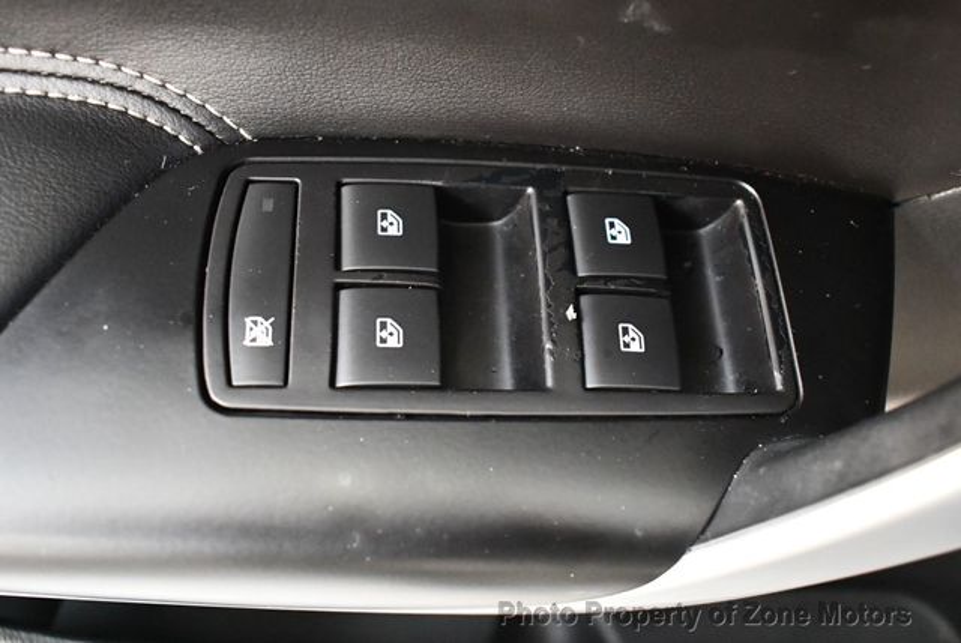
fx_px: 962
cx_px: 480
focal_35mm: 36
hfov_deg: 53.1
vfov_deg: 36.9
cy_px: 322
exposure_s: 1/60
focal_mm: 18
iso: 6400
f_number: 3.5
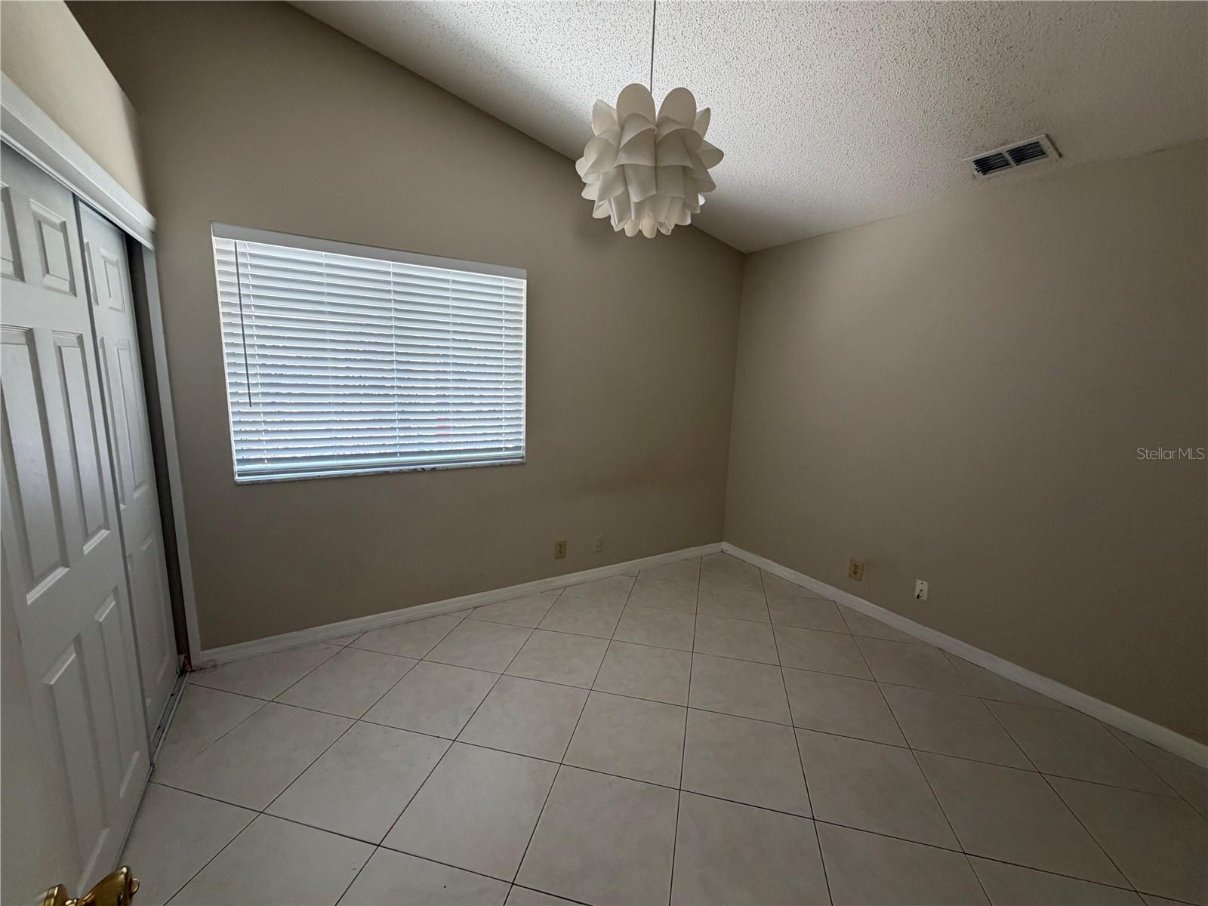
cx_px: 604
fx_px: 489
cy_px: 453
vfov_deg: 85.7
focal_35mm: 14
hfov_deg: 102.1
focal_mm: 2.22
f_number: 2.2
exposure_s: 1/121
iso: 250
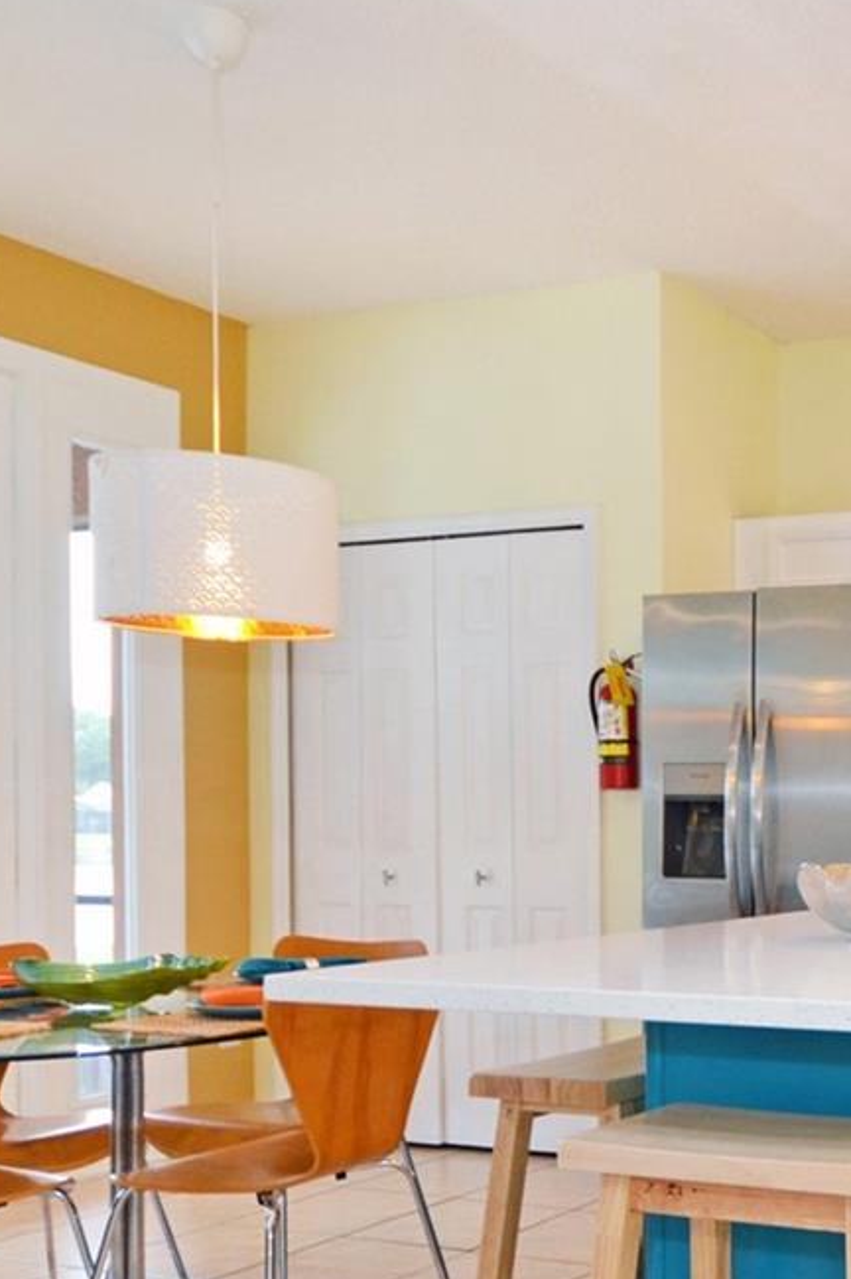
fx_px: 1313
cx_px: 1139
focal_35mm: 37
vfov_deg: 51.3
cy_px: 804
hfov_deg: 28.6
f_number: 4.5
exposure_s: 1/80
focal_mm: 10
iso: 400
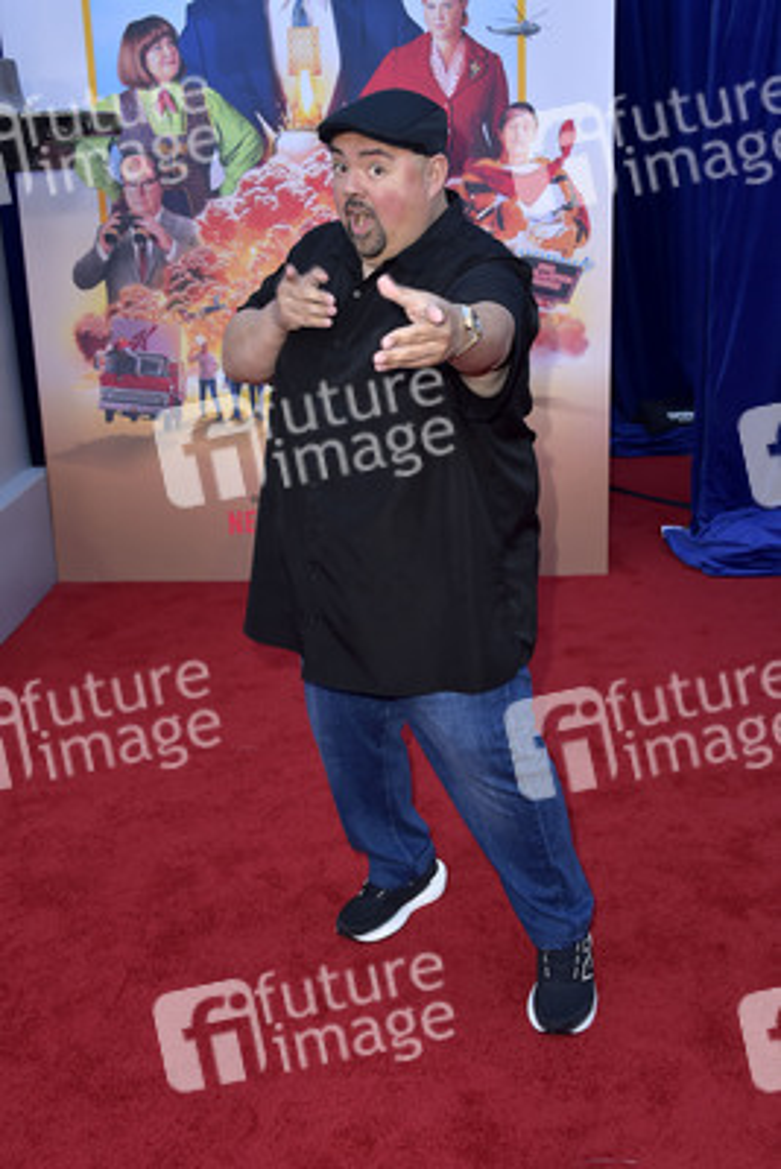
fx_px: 1105
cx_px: 390
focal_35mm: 34
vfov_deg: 55.8
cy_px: 584
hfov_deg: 38.9
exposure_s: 1/250
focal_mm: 34
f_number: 6.3
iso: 400
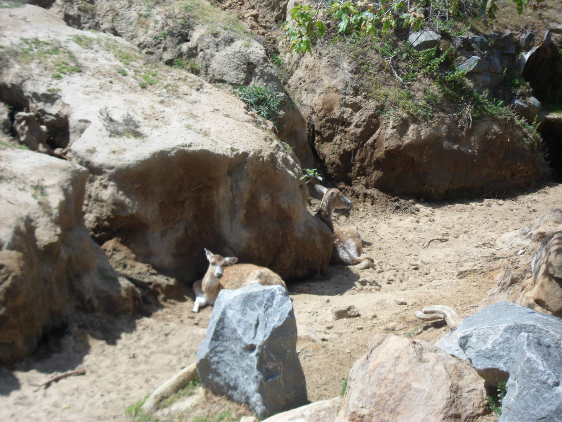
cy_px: 211
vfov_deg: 5.5
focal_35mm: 270
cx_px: 281
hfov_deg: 7.3
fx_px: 4384
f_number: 5.9
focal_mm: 46.8
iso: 80
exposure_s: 1/350
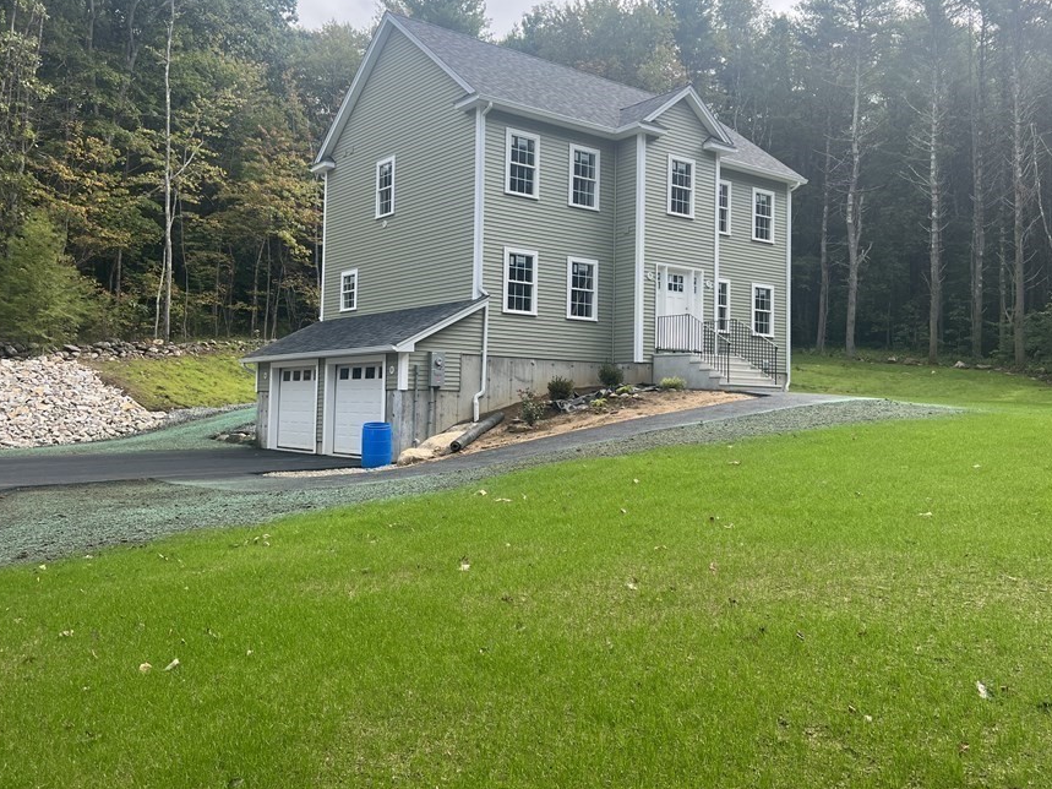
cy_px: 342
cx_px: 557
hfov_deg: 58.3
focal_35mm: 31
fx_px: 942
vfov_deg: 45.3
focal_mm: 5.7
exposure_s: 1/1183
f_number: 1.5
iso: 50
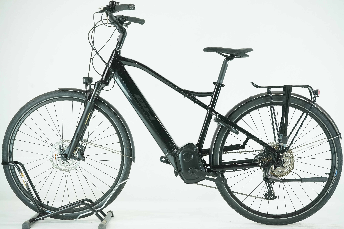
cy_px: 114
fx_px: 583
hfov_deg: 32.9
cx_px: 172
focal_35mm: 61
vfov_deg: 22.3
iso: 3200
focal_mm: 61
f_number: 7.1
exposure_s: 1/200
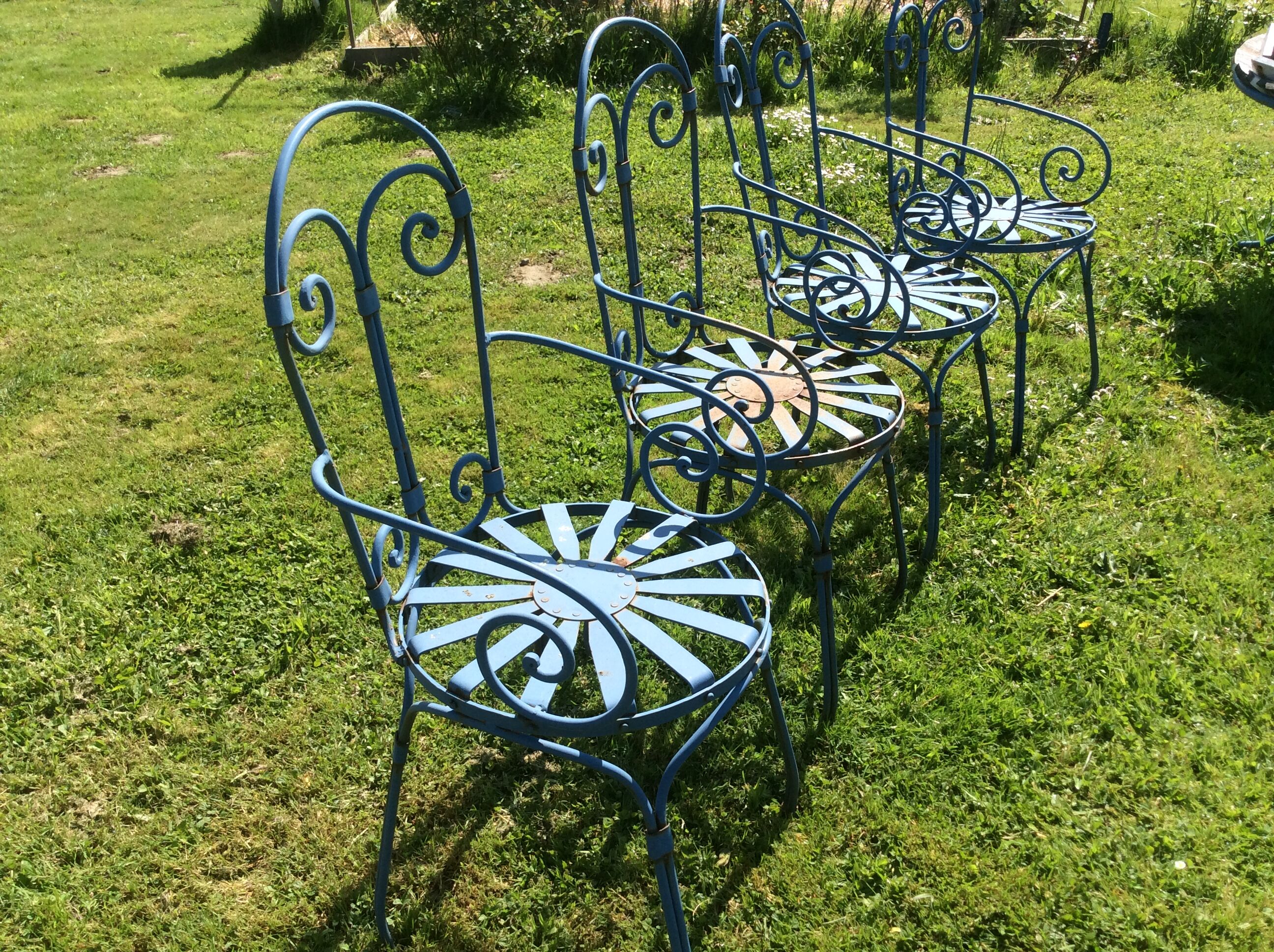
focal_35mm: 32
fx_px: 1176
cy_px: 476
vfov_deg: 44.1
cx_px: 637
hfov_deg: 56.9
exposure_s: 1/937
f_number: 2.4
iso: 32
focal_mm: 3.3
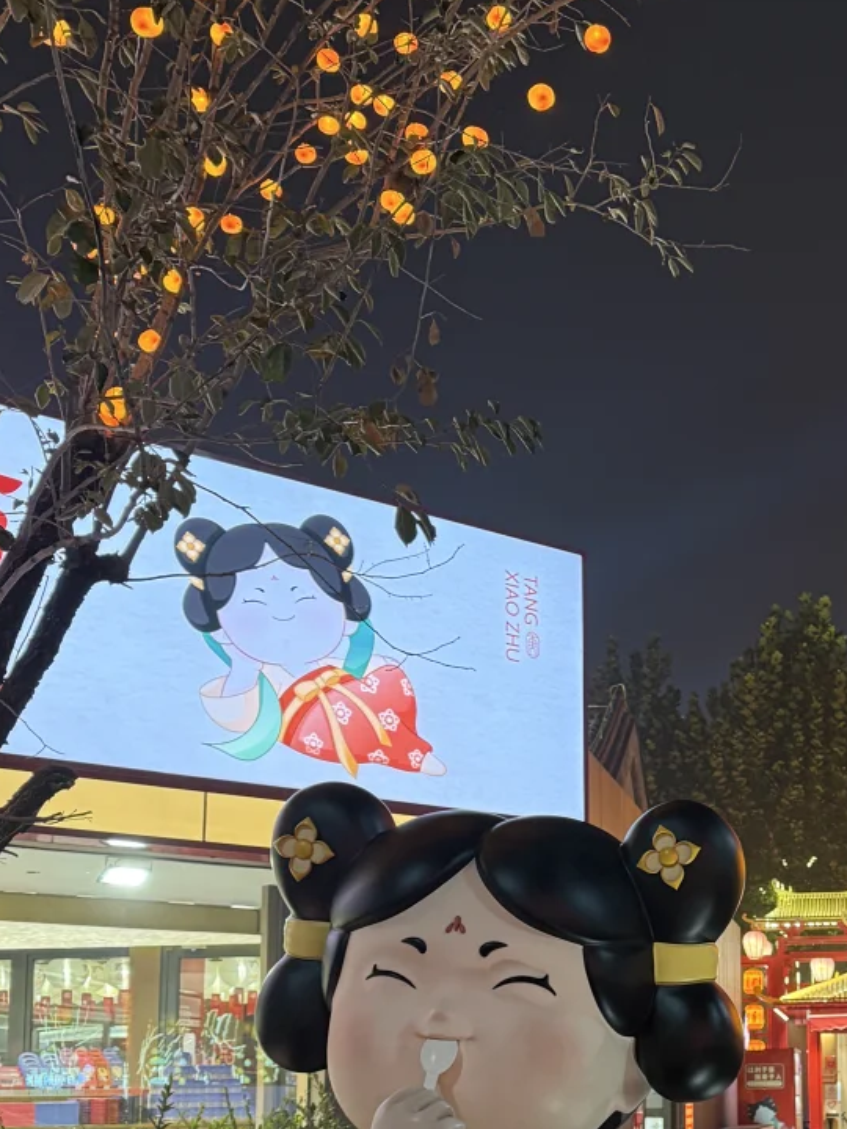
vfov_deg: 38.2
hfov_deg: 29.1
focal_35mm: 48
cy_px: 905
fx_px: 1566
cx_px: 762
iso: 400
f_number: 1.78
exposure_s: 1/50
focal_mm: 6.76
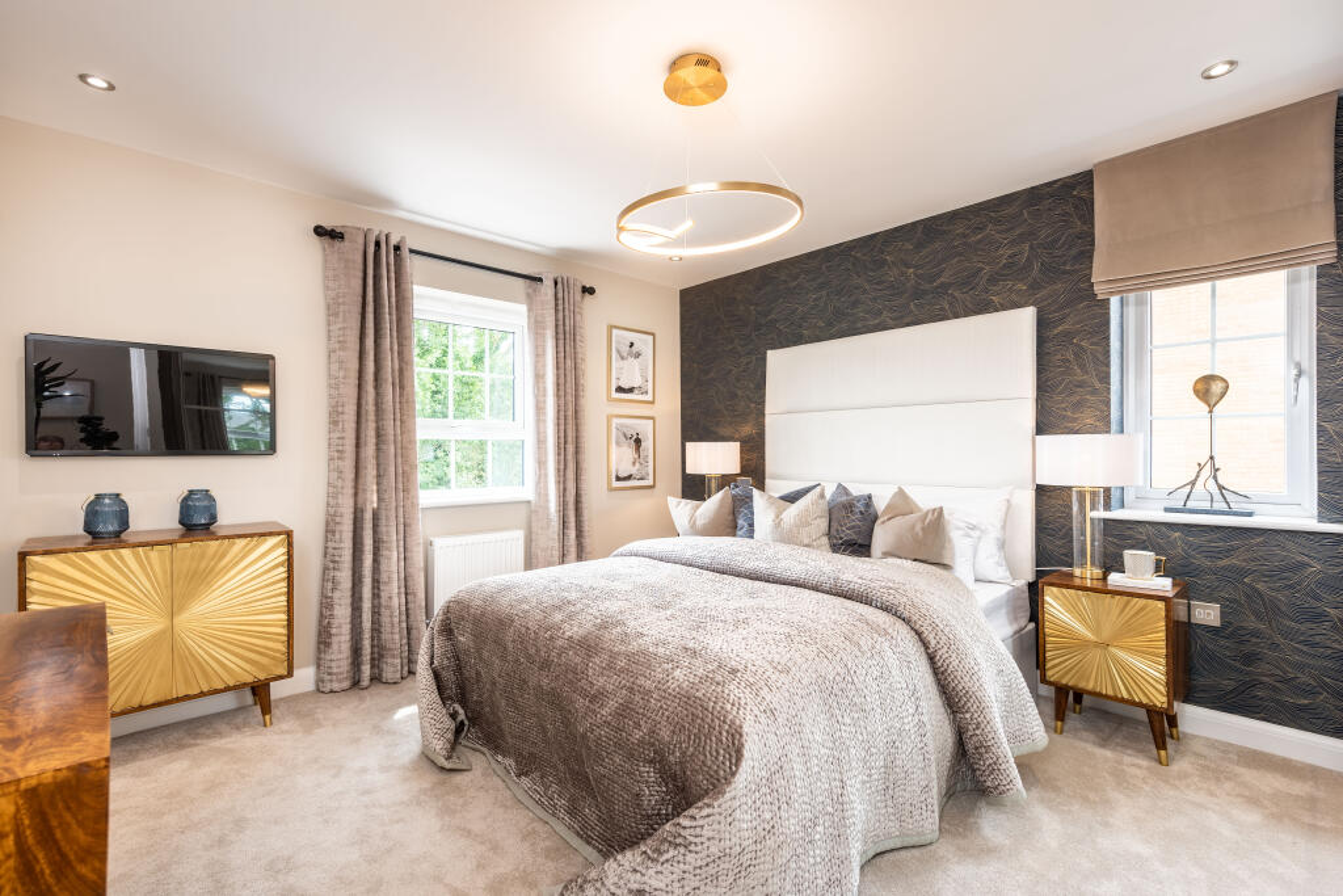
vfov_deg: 73.8
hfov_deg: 96.7
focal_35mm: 16
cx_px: 672
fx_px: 597
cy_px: 448
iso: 64
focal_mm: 16
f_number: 8
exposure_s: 1/20
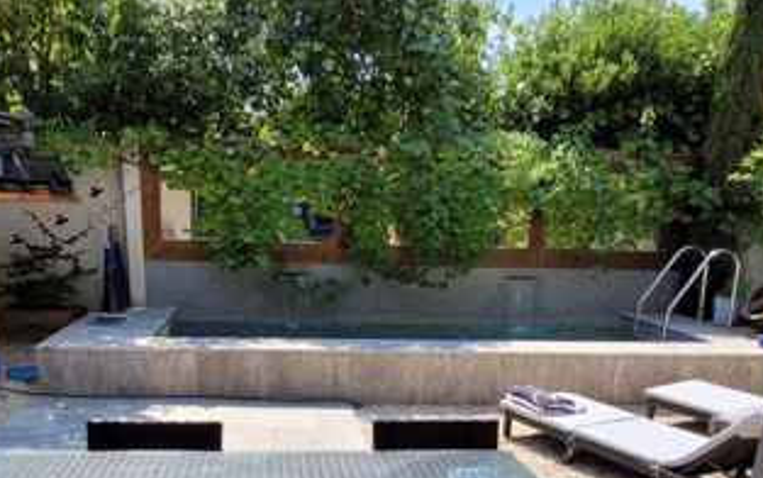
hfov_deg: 60.9
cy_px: 405
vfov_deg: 38.6
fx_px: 645
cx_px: 323
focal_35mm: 31
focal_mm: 1.74
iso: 40
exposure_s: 1/769
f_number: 2.2
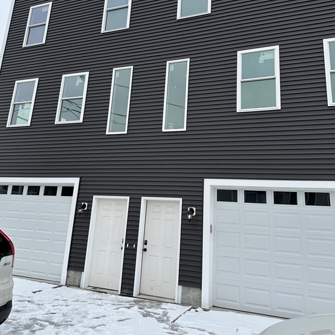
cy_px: 128
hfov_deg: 55.6
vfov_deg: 55.1
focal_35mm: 29
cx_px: 167
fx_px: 318
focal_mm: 6.86
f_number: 1.78
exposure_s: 1/2591
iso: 80
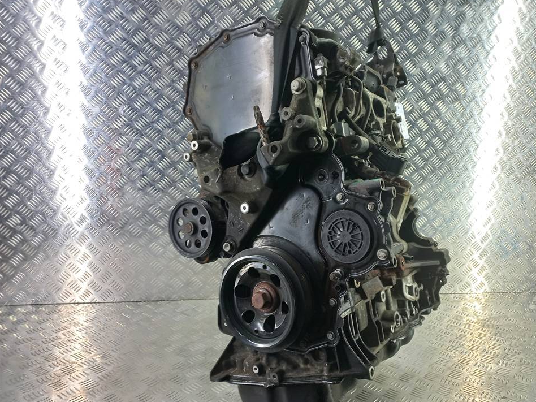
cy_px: 210
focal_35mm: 27
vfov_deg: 51.3
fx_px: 418
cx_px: 287
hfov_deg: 65.2
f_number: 1.8
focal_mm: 4.6
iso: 160
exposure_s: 1/50
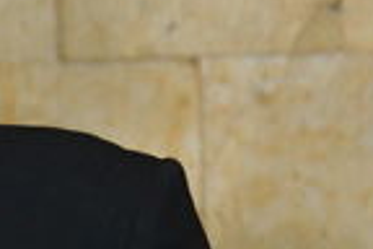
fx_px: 4310
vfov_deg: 3.3
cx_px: -503
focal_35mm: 416
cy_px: 110
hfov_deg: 4.8
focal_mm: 75
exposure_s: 1/160
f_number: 4.5
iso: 1000
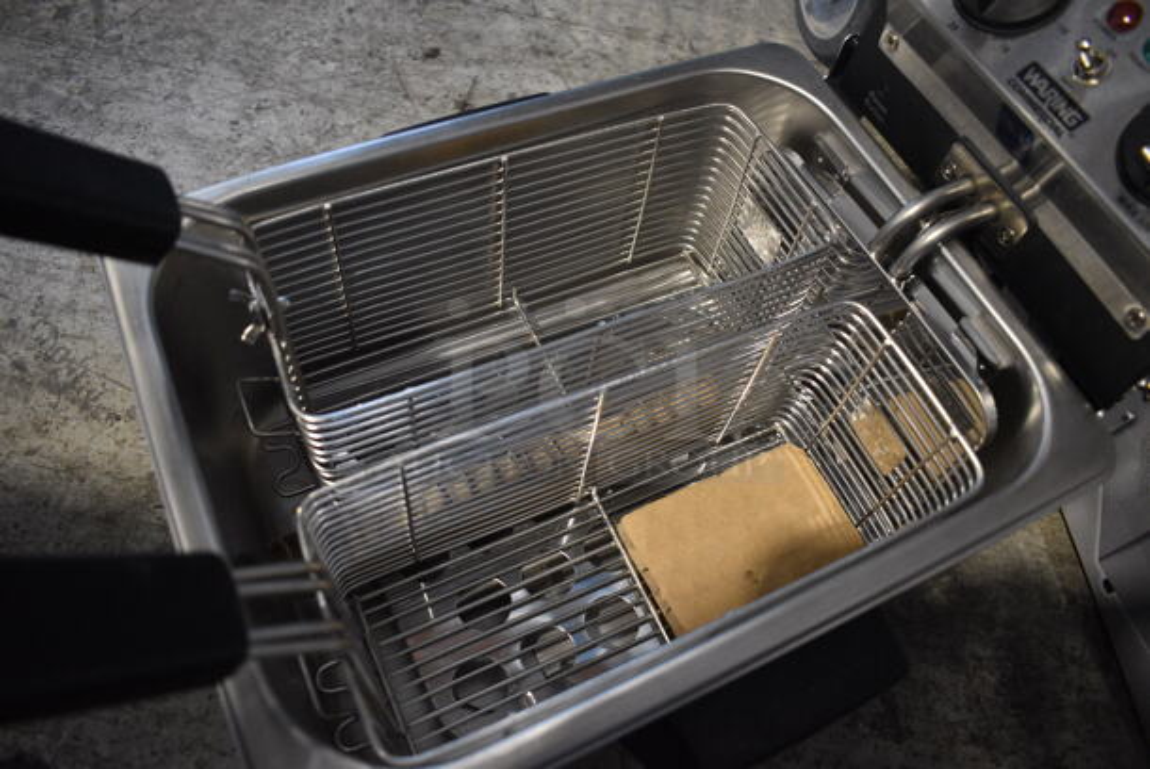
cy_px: 384
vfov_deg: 48.0
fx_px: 863
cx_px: 575
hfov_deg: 67.3
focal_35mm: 27
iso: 2000
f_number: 3.5
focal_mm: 18
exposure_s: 1/125
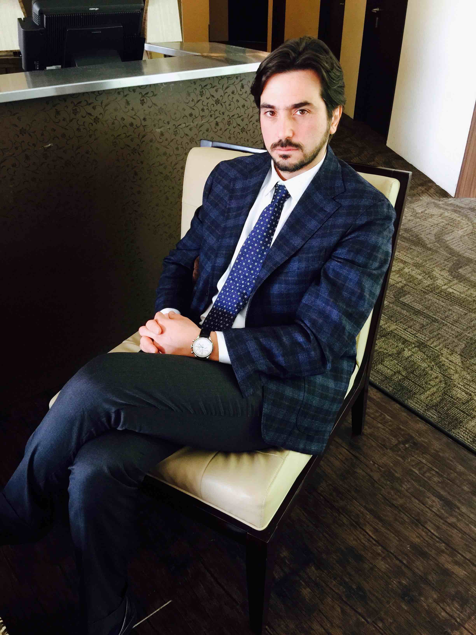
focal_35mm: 29
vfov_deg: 61.7
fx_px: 532
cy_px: 318
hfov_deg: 48.2
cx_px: 238
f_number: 2.2
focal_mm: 4.15
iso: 80
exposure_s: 1/15
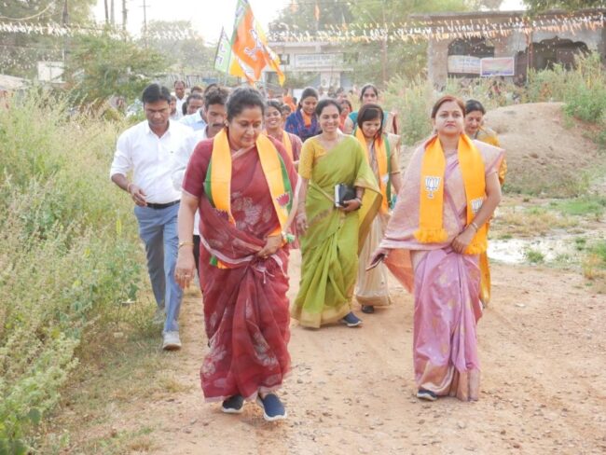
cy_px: 228
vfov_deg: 26.1
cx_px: 303
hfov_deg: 34.3
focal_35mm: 56
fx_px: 981
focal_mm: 28
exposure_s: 1/200
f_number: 5.6
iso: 800
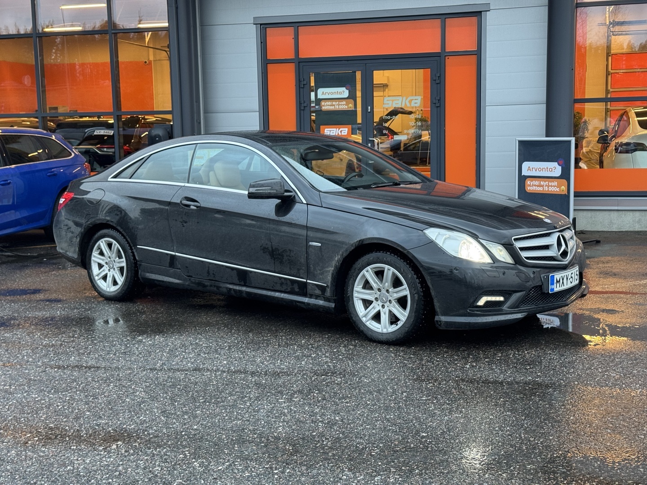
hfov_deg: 39.7
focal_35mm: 48
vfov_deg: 30.3
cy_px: 242
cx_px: 324
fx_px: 897
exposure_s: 1/60
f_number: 1.78
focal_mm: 6.76
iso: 100
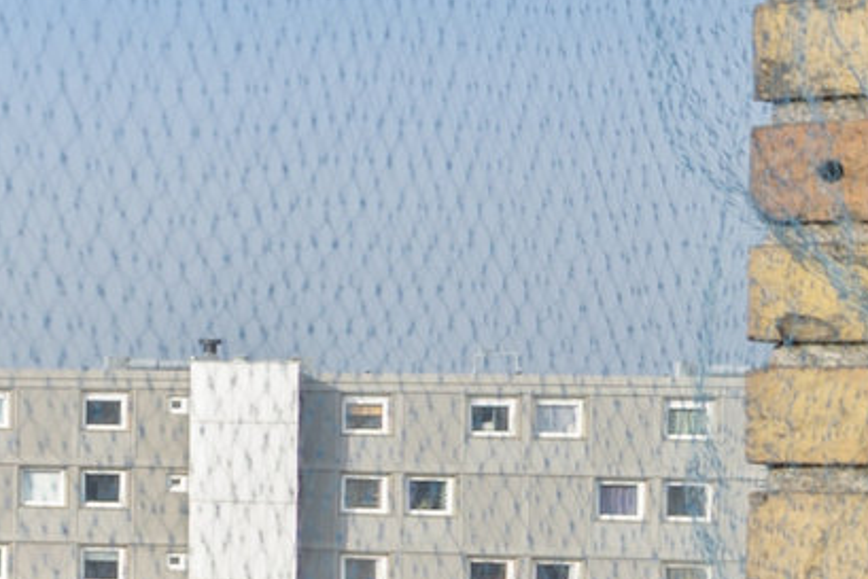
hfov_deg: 9.0
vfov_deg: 10.1
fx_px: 3272
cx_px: -2305
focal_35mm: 136
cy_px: 373
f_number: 6.3
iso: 64
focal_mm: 18.5
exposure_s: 1/125
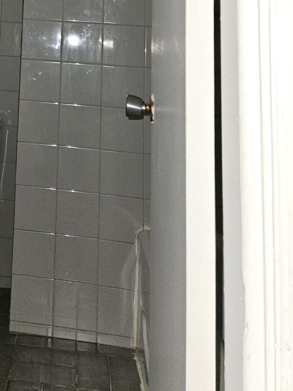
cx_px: -18
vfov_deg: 33.3
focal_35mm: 51
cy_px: -26
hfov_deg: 26.6
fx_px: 576
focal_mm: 5.4
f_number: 1.8
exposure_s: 1/24
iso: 100
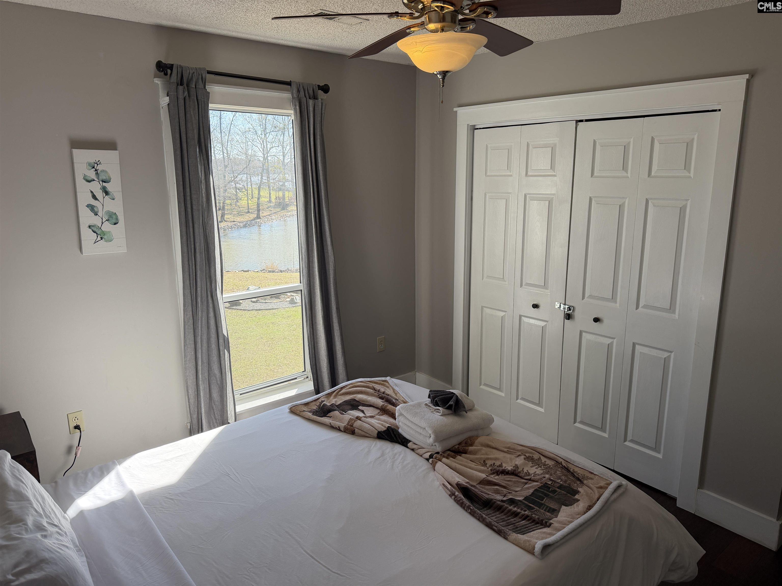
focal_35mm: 24
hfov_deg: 71.6
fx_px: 542
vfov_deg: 56.8
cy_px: 293
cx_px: 391
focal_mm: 6.76
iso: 100
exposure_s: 1/660
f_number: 1.78
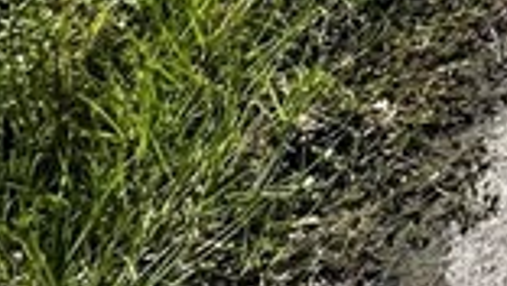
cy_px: -618
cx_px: 1027
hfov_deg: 16.8
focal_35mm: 93
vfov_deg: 9.6
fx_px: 1251
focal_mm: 1.57
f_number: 1.8
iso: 32
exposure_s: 1/3040
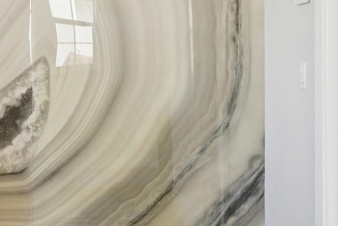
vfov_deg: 16.4
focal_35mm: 83
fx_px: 779
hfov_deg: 23.8
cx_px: 34
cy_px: 83
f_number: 9
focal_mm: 16
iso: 400
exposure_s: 1/30
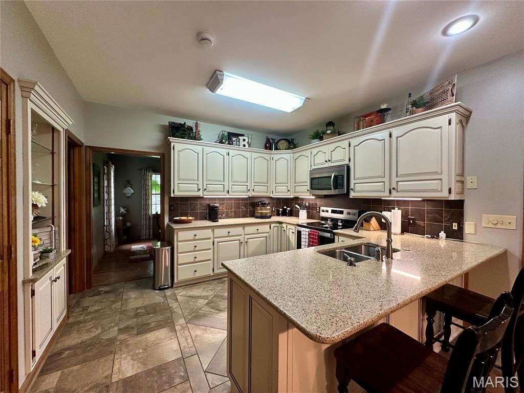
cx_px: 262
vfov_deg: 85.7
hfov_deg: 102.1
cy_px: 196
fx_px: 212
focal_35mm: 14
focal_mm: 2.22
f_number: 2.2
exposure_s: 1/120
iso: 320
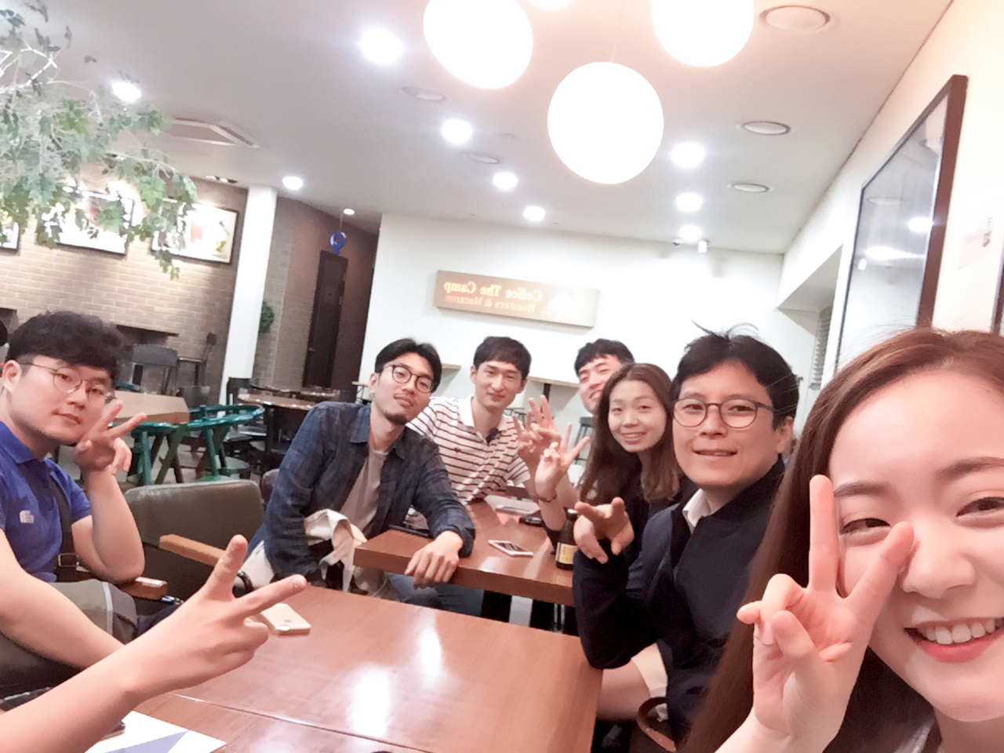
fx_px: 899
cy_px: 376
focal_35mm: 31
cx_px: 502
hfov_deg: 58.4
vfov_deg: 45.4
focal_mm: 2.65
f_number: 2.2
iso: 160
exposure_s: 1/30
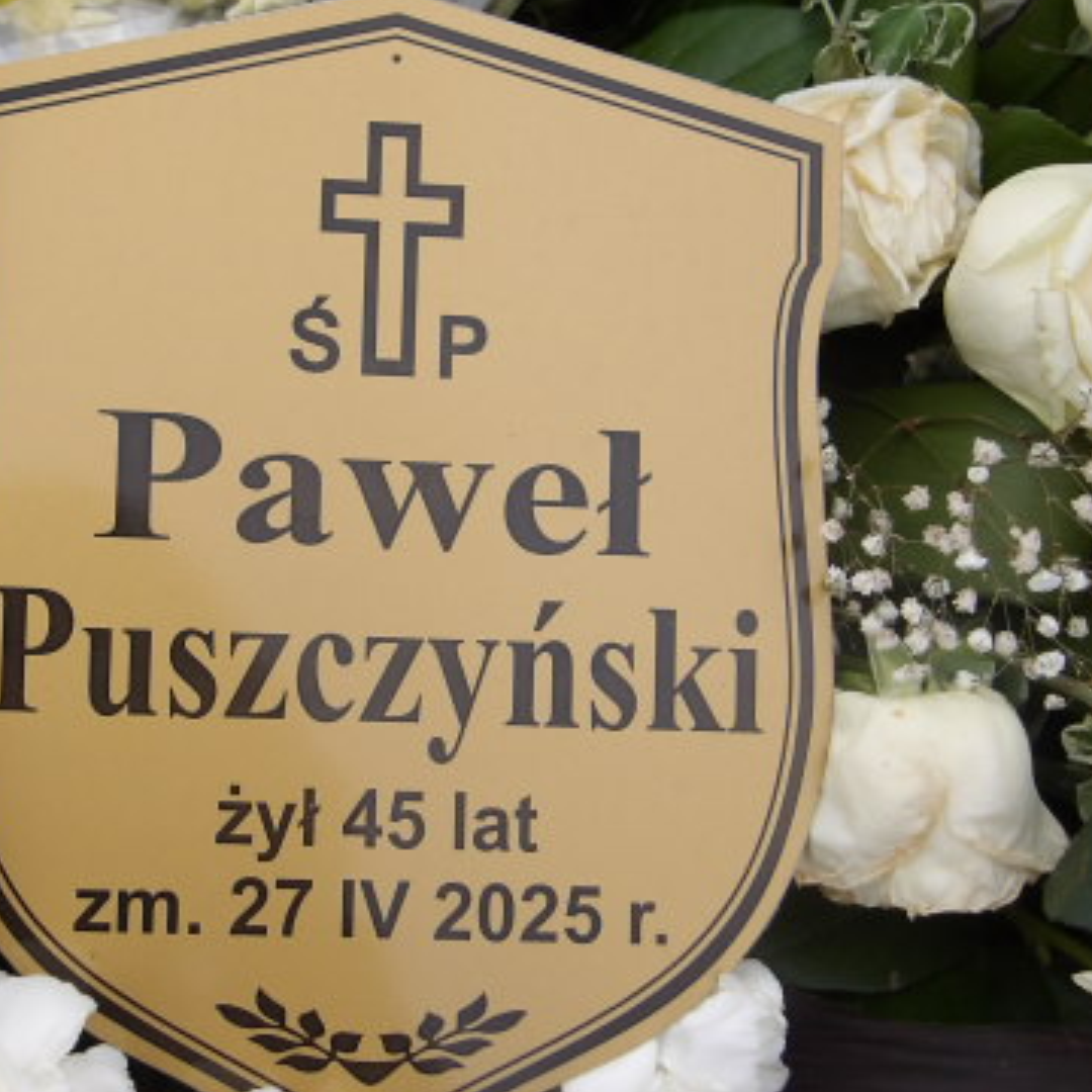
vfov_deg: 26.1
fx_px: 2356
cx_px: 361
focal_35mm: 66
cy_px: 607
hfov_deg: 26.0
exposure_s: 1/429
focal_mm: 7.6
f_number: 3.7
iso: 100
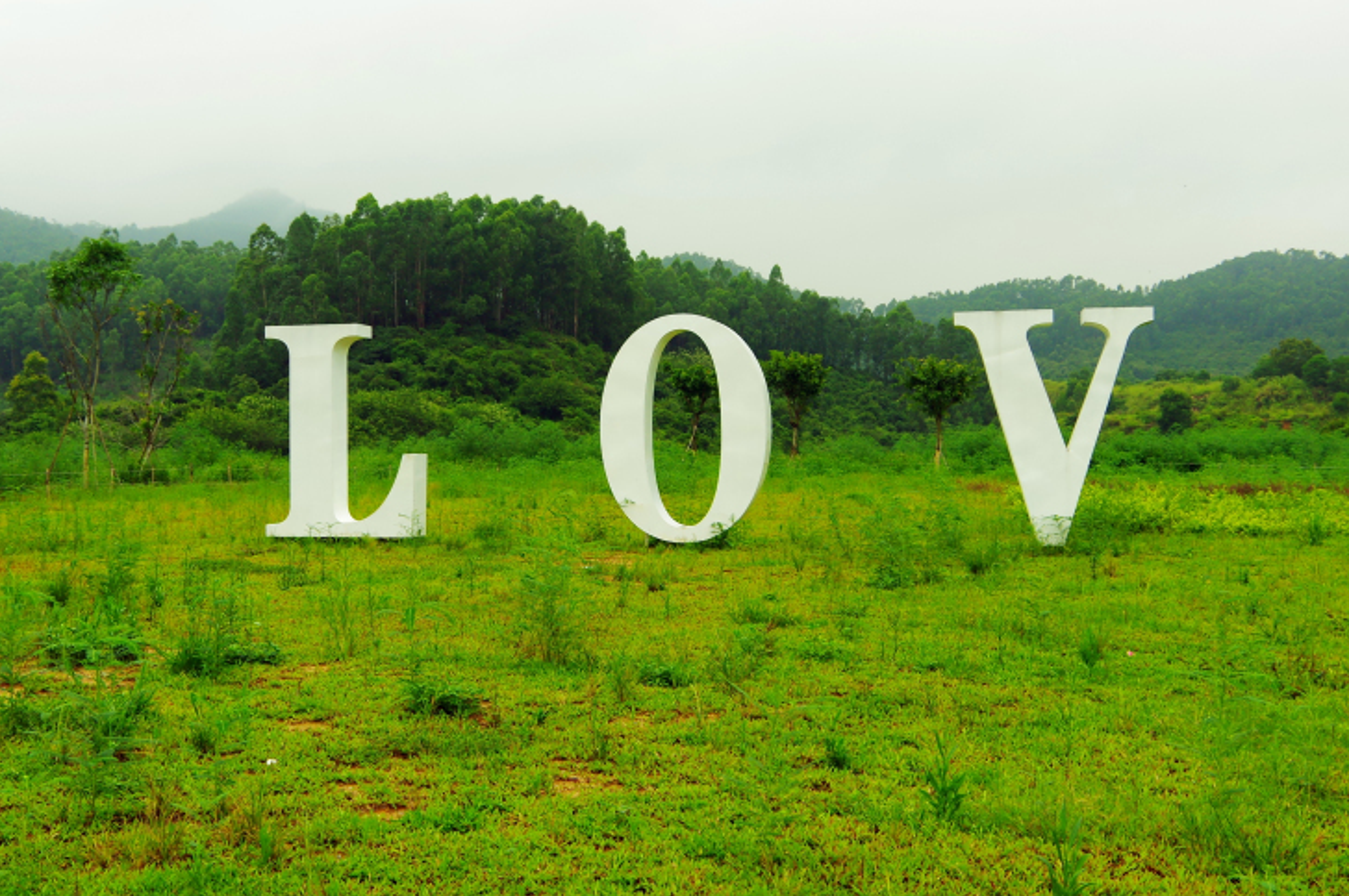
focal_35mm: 38
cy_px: 438
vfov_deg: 35.0
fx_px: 1423
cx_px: 643
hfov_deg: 50.7
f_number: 5.6
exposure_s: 1/100
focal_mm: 18
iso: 200
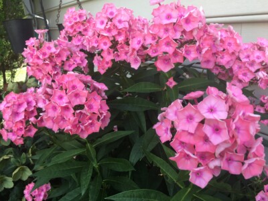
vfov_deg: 48.2
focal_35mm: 29
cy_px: 100
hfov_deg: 61.7
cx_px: 134
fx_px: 225
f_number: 2.2
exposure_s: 1/120
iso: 25
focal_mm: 4.15
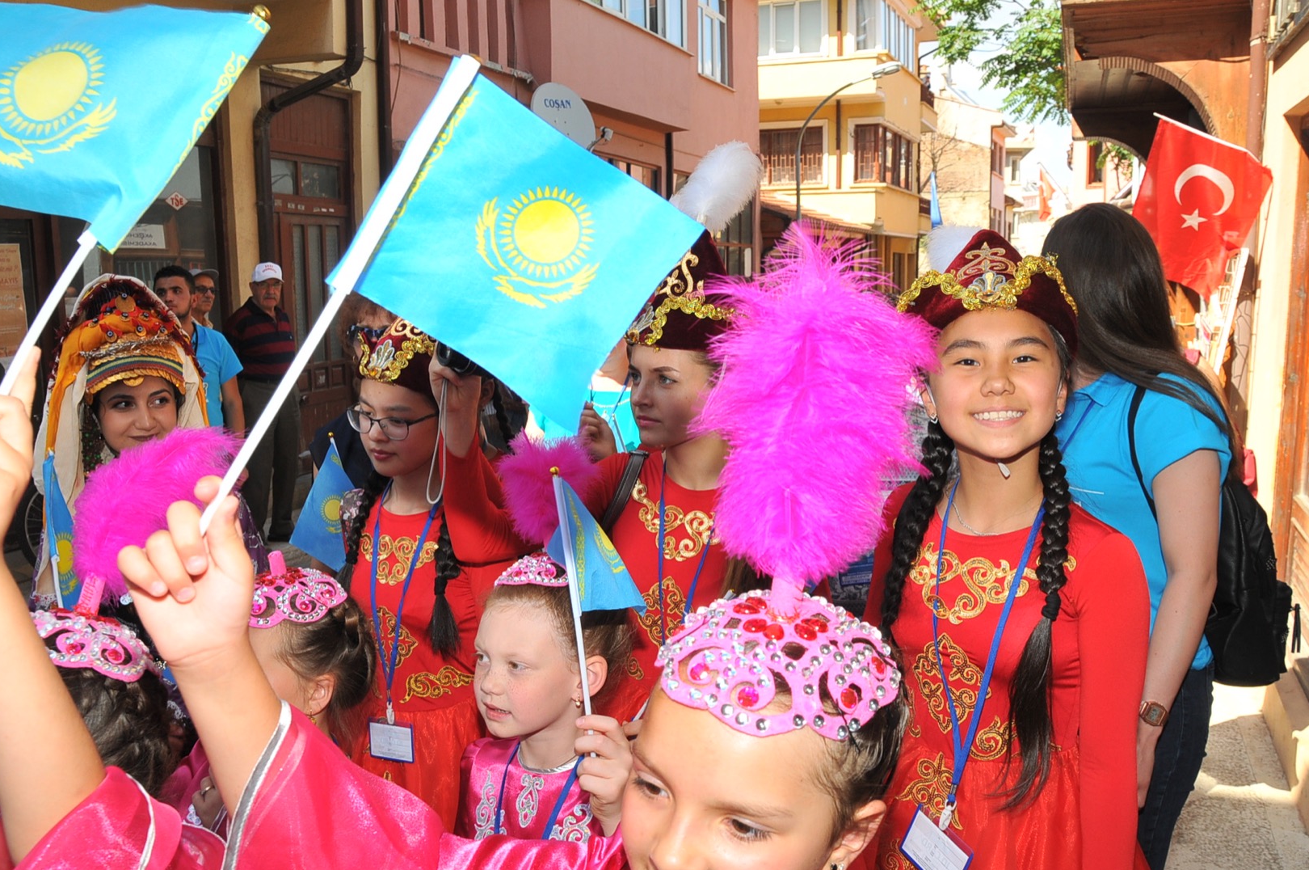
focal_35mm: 30
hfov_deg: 62.0
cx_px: 652
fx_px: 1090
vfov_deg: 43.5
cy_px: 470
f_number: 8
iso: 320
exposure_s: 1/250
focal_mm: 18
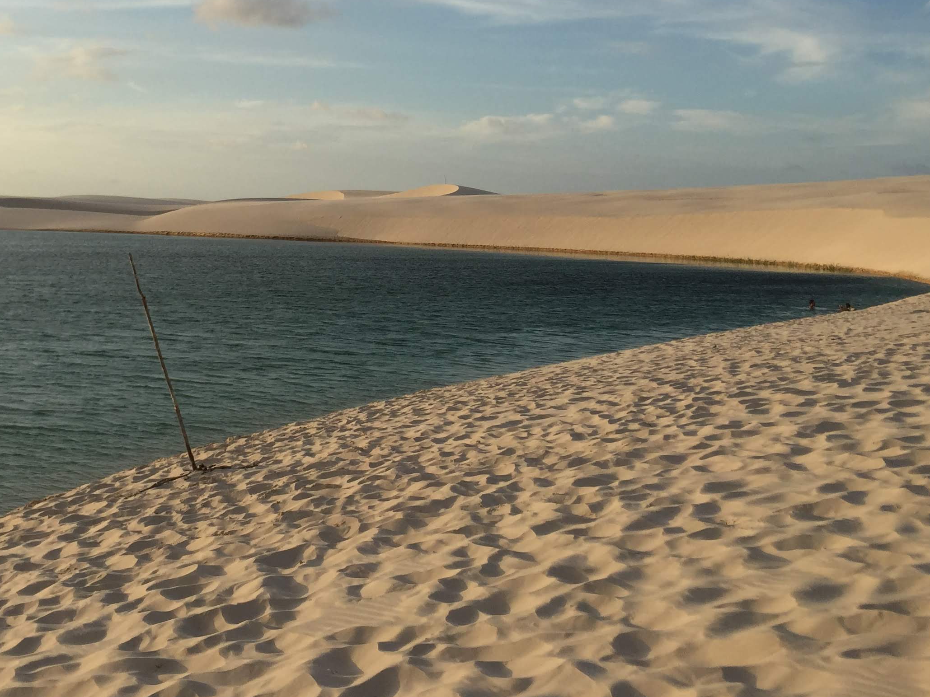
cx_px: 292
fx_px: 1236
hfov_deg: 40.6
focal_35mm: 46
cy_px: 157
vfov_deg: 30.9
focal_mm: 4.15
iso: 32
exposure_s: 1/1582
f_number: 2.2
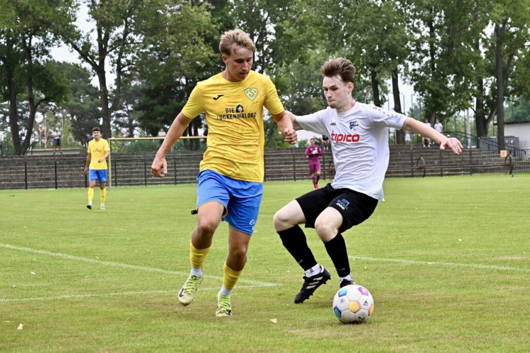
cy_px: 176
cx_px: 265
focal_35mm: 116
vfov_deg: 11.8
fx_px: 1707
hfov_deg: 17.6
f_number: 9
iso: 3200
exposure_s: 1/1600
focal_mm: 116
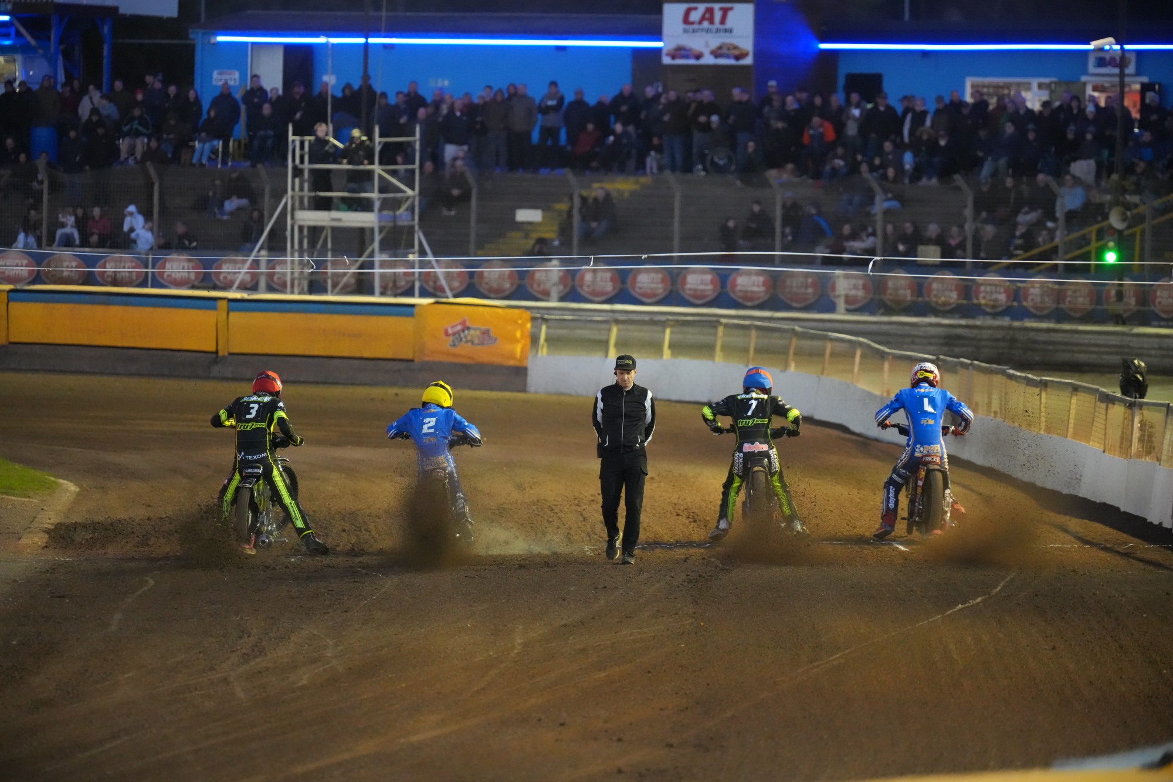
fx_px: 9122
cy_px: 391
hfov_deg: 7.4
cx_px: 586
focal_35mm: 280
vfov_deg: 4.9
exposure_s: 1/320
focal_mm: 280
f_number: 4
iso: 12800
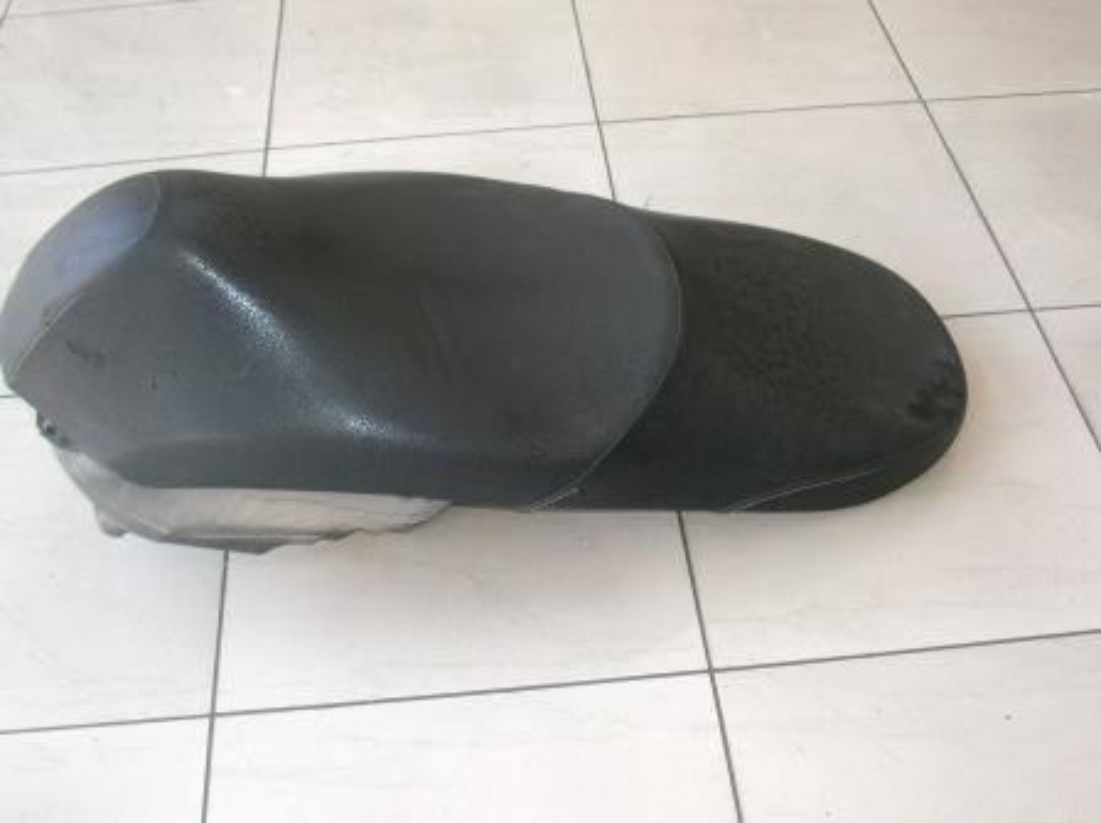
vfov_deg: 32.1
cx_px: 550
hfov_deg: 42.1
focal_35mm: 45
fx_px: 1430
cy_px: 412
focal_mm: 7.5
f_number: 3.1
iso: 50
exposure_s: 1/30
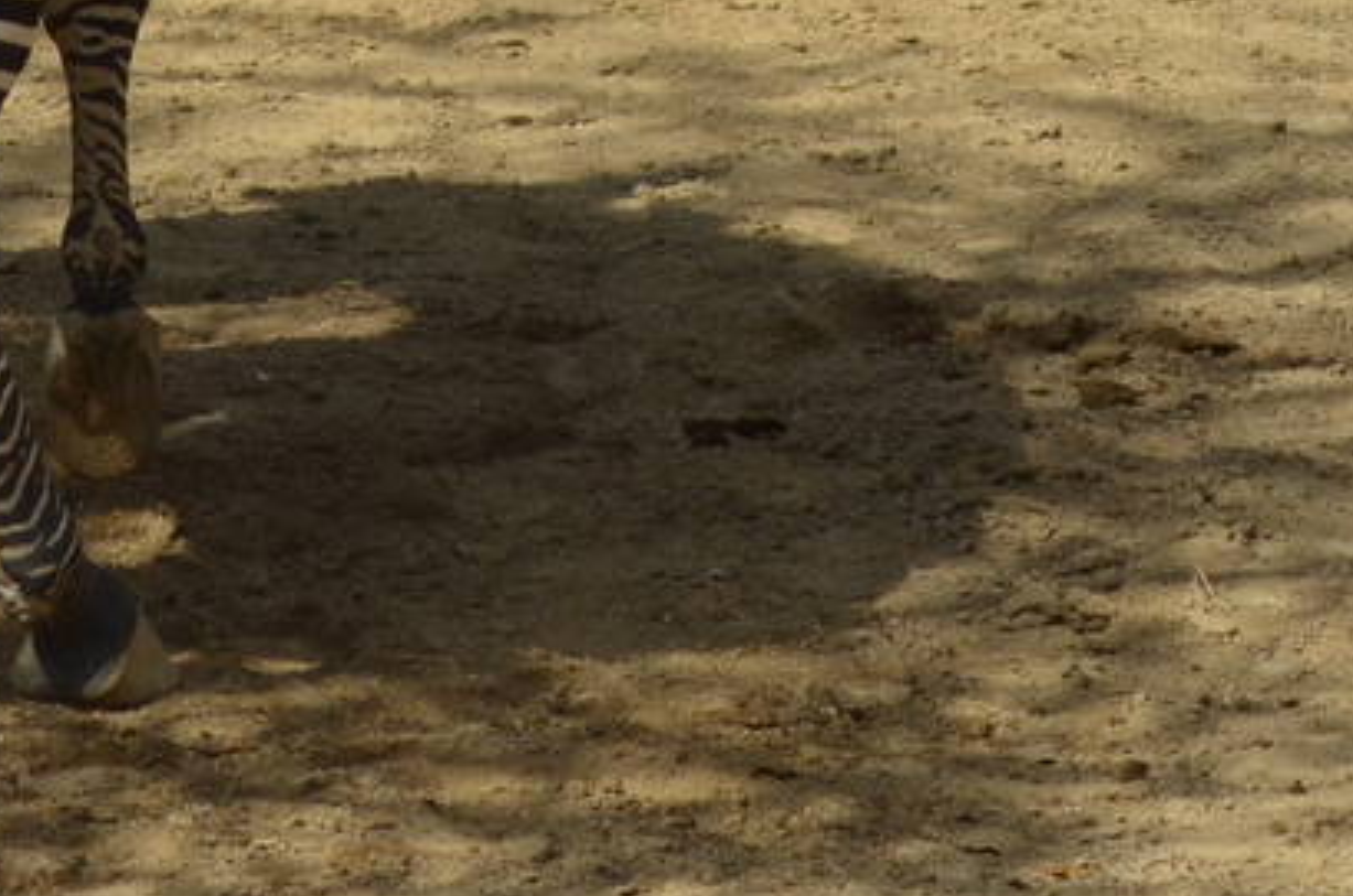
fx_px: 15417
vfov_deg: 3.3
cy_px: -324
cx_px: -103
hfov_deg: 5.0
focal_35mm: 411
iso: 400
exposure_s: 1/1600
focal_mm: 70
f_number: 6.3
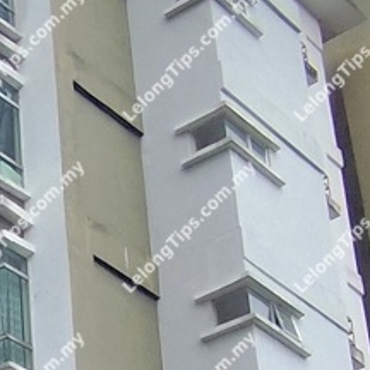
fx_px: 1258
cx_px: -177
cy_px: 445
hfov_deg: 15.5
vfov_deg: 16.1
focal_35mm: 104
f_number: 2.2
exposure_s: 1/1282
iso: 50
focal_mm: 1.65
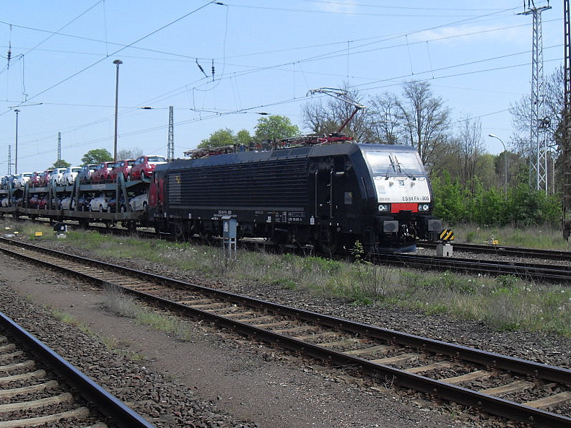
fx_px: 726
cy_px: 180
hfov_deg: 42.9
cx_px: 310
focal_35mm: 44
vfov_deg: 32.8
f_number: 7
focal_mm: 6.3
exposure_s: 1/250
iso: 80
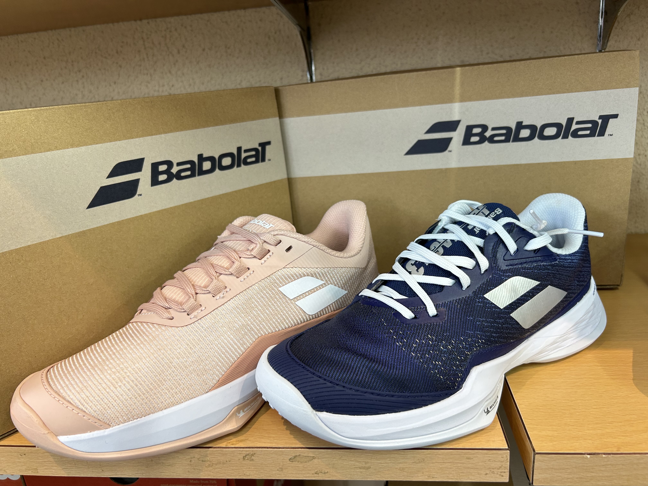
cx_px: 324
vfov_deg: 53.1
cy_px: 243
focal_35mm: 26
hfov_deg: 67.3
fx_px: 487
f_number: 1.5
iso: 100
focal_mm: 5.7
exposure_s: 1/100
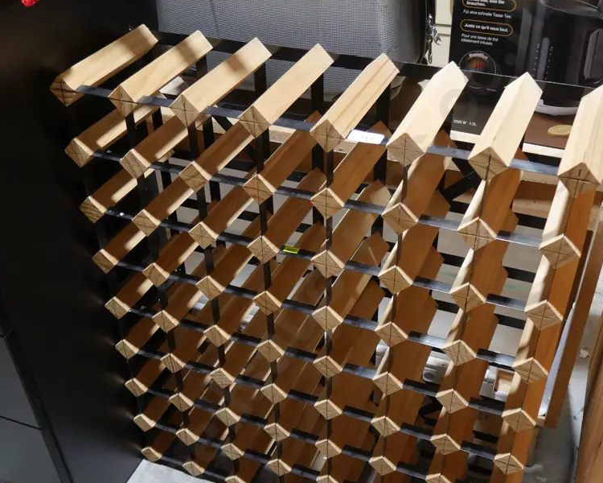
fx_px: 714
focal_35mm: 40
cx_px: 304
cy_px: 313
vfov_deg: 37.0
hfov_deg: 45.8
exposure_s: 1/60
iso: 500
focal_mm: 15
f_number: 3.6
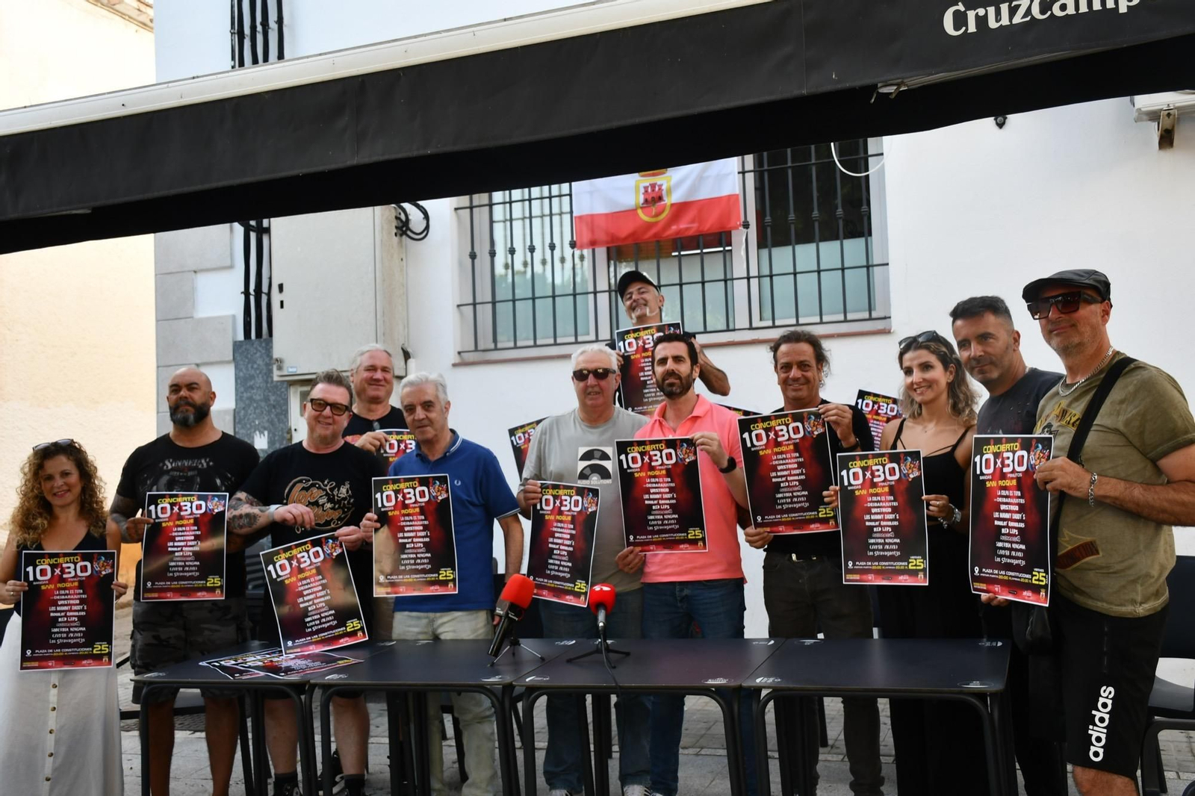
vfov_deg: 34.2
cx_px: 598
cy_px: 398
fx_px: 1294
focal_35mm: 39
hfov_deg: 49.6
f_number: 5
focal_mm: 26
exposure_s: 1/250
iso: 400
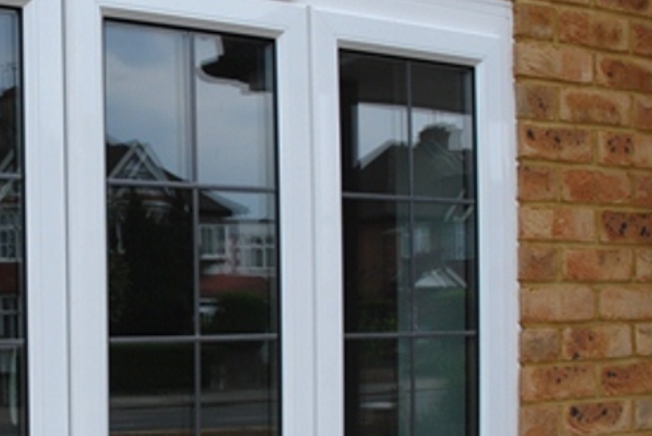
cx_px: 9
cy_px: 358
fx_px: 1142
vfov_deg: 21.3
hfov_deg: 29.8
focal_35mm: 63
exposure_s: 1/180
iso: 100
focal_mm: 18
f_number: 7.1
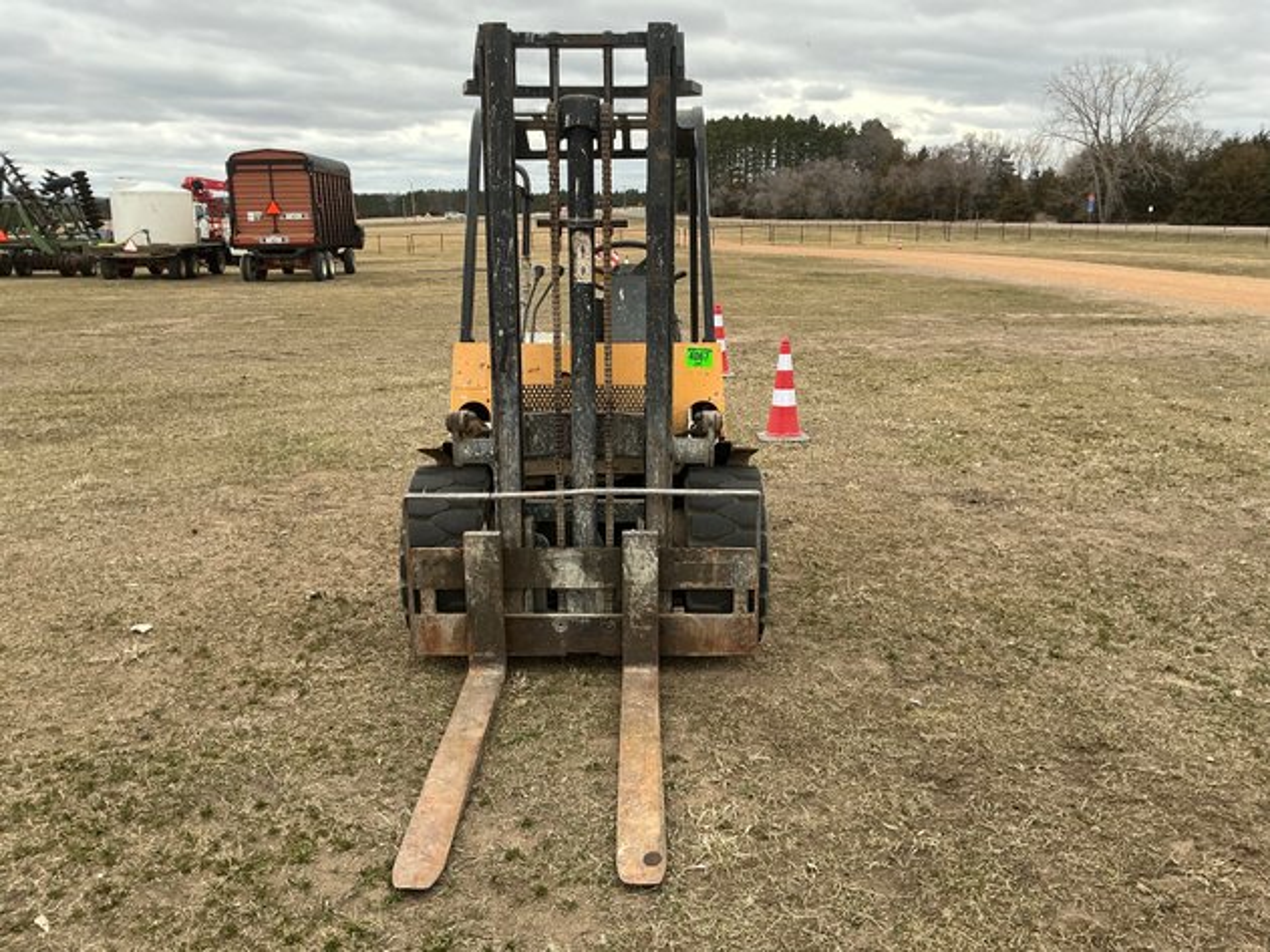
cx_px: 635
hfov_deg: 63.5
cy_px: 476
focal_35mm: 28
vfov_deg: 49.7
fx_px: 1027
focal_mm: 3
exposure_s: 1/277
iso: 25
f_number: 1.8
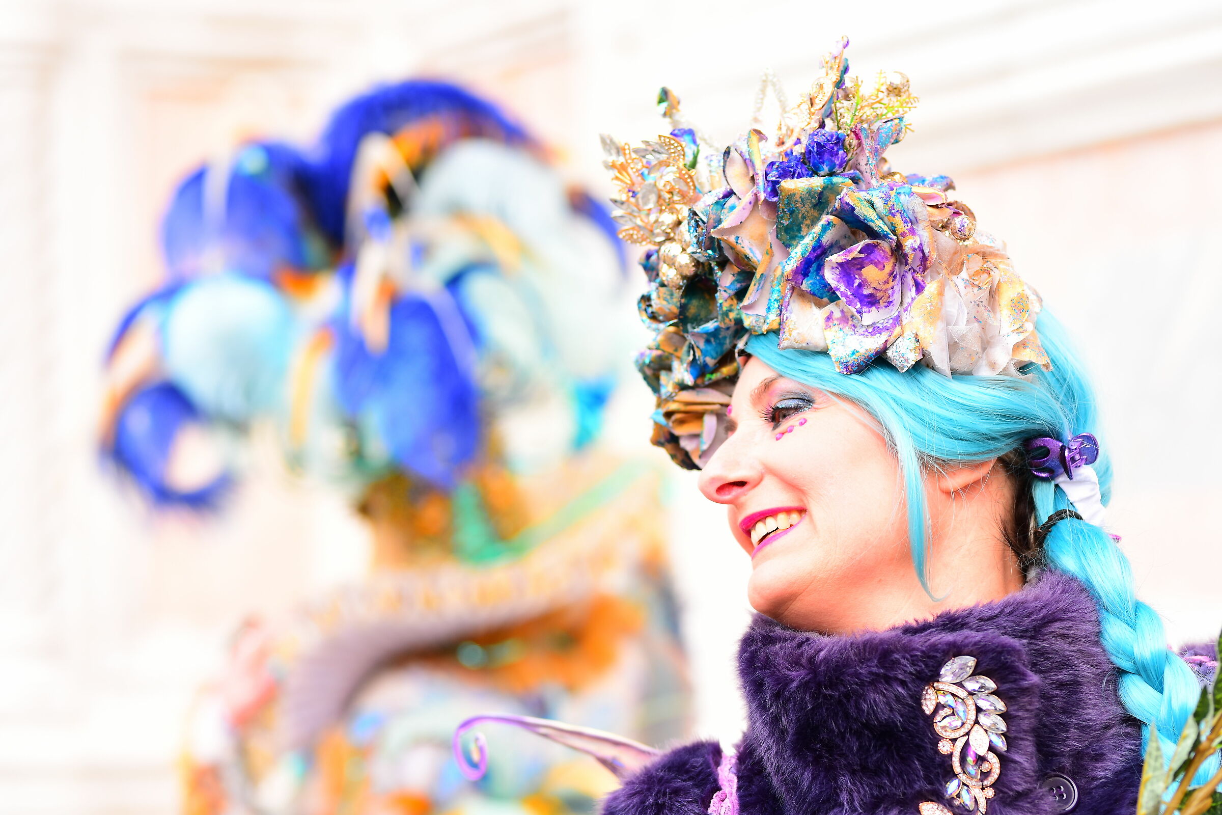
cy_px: 408
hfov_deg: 16.1
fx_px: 4328
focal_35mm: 128
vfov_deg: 10.8
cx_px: 611
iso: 100
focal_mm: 85
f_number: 2.8
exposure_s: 1/250
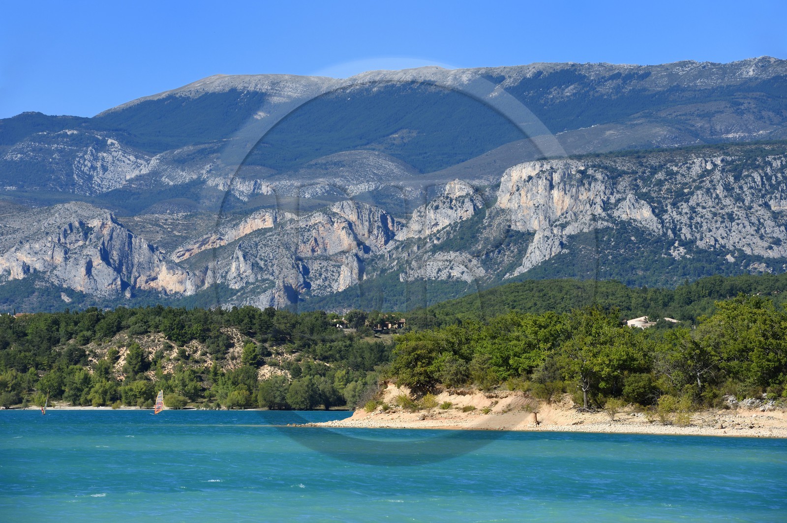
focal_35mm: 200
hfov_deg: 10.3
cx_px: 394
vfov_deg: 6.9
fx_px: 4369
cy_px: 262
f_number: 13
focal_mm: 200
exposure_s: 1/250
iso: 200
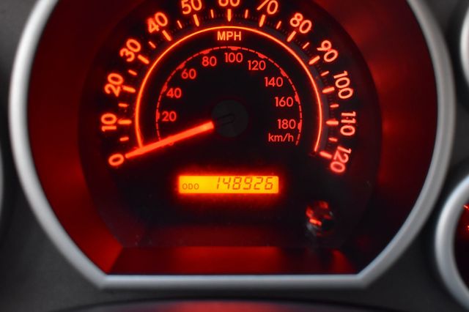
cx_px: 234
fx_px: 625
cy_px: 156
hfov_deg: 41.1
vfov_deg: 28.0
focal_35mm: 48
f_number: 6.3
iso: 1600
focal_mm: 32
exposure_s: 1/15
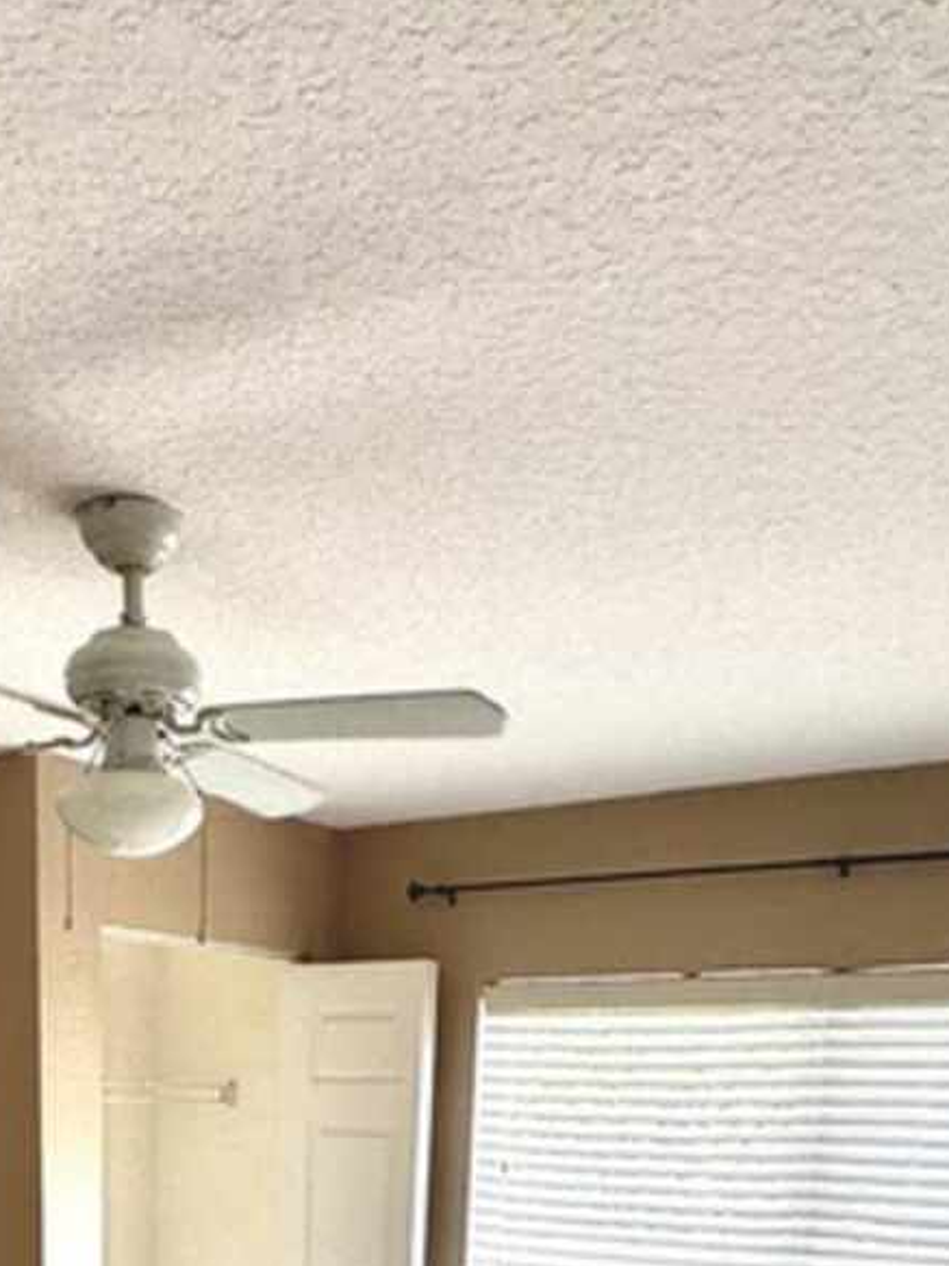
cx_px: 215
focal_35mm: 41
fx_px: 1499
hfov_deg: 34.2
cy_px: 1427
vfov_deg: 37.5
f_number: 2.2
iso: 50
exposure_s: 1/99
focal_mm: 2.22
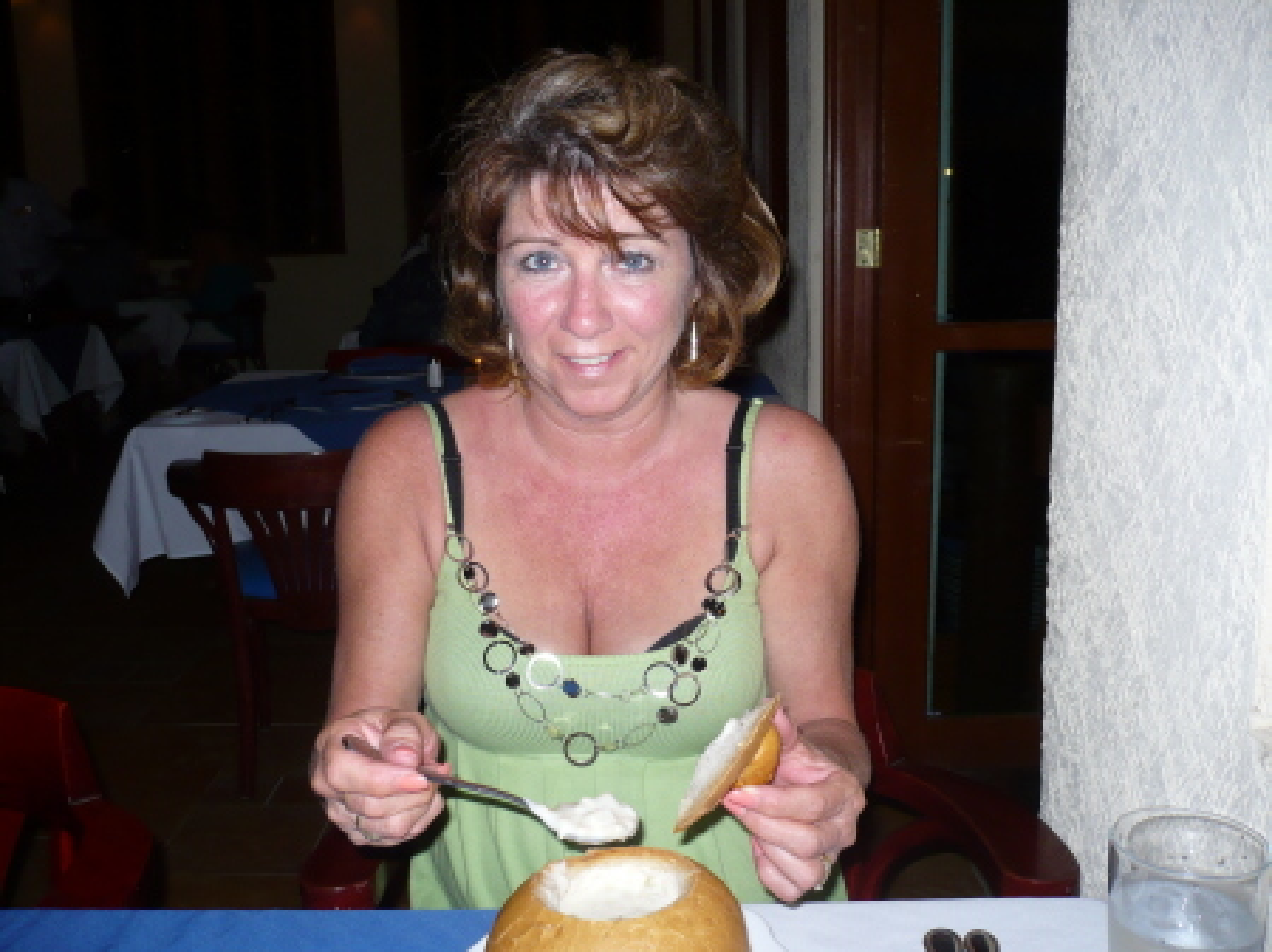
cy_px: 476
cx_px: 636
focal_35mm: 35
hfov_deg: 52.7
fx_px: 1285
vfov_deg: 40.7
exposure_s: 1/30
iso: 100
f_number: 2.8
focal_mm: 5.8
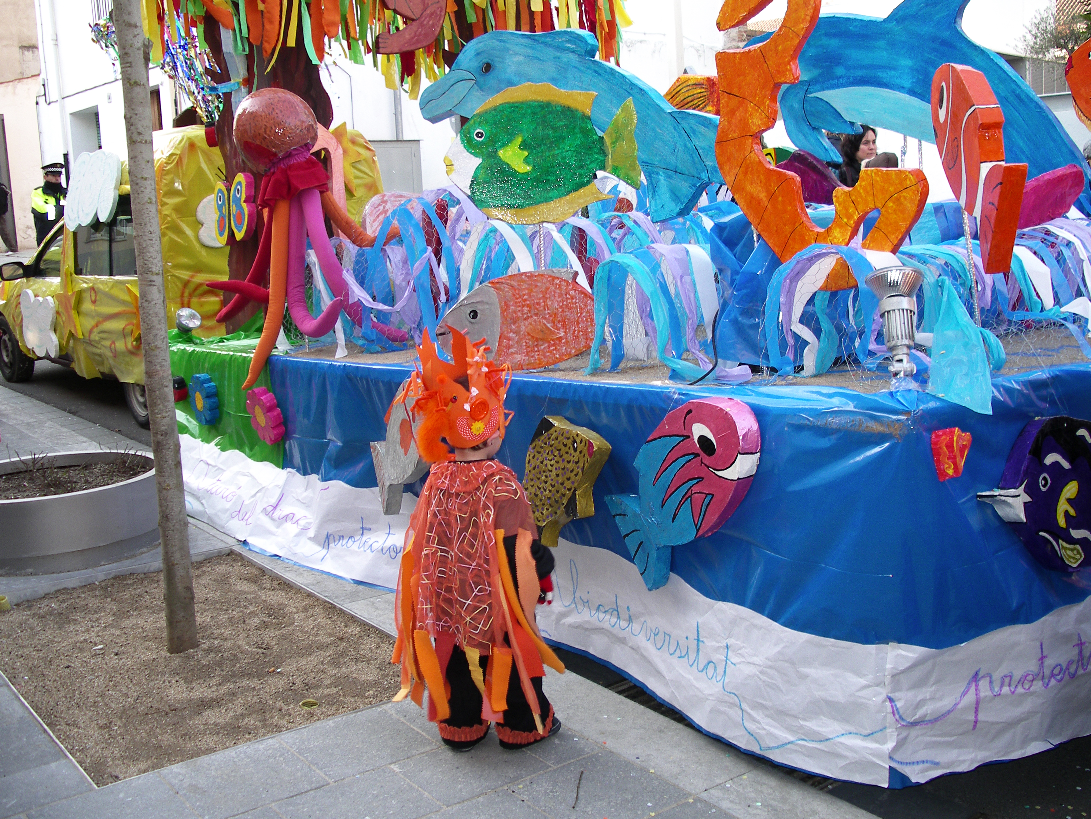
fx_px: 1198
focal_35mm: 38
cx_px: 533
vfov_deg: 37.7
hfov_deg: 49.0
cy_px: 411
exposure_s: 1/125
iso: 80
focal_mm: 7.8
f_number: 2.8
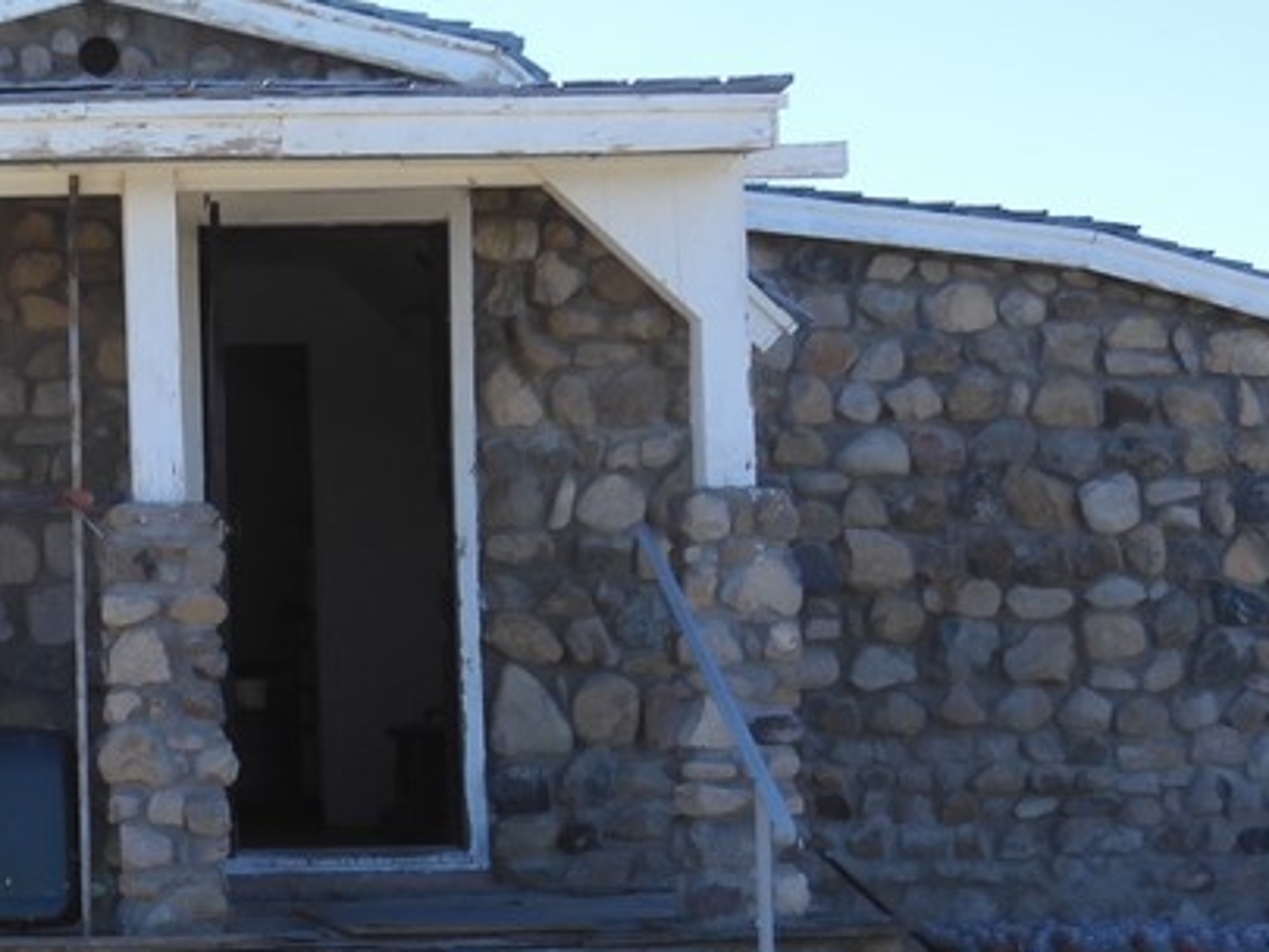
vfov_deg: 15.4
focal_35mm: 96
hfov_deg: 19.8
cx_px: -9
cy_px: 498
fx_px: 3520
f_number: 4
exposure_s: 1/640
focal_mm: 6.8
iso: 100
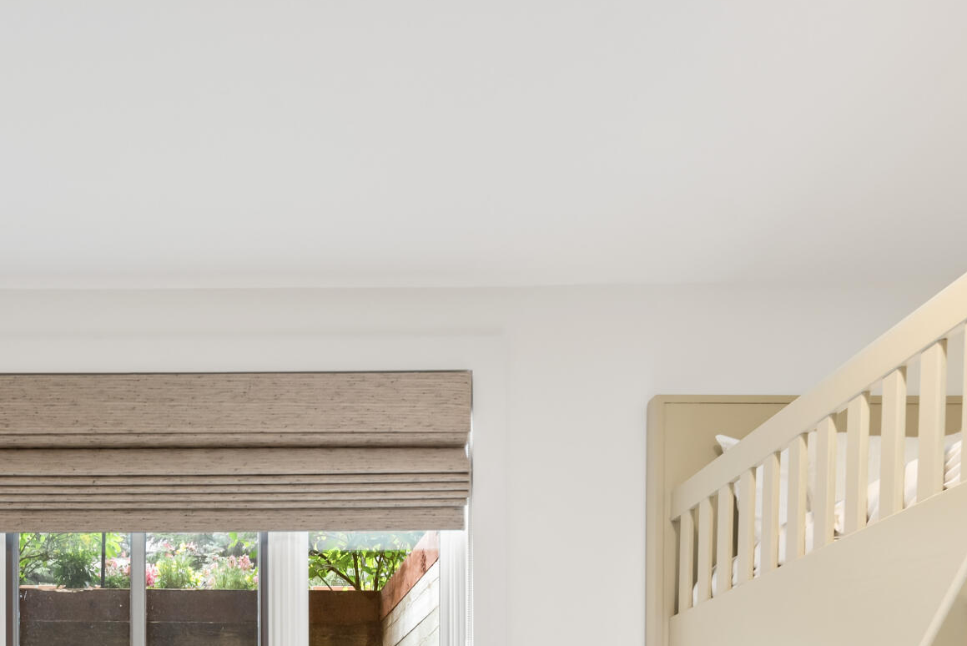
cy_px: 816
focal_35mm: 44
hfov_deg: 42.5
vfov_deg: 26.4
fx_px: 1182
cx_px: 197
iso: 320
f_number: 7.1
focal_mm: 17
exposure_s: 1/6
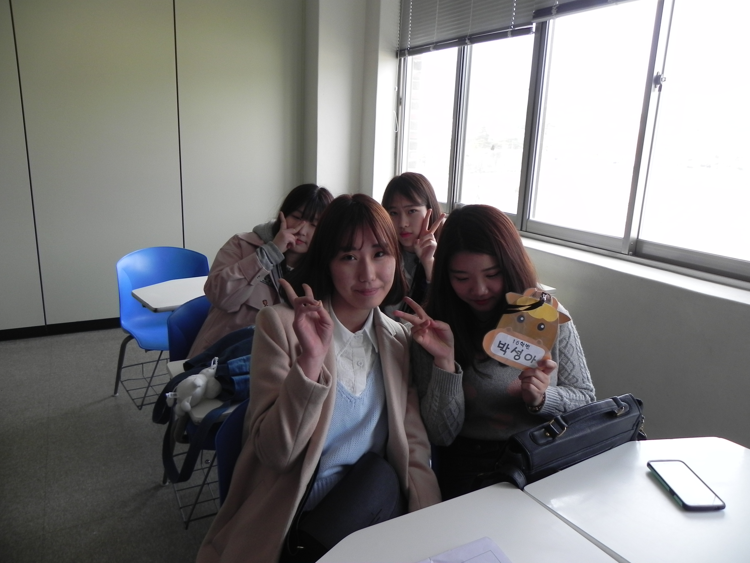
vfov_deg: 53.1
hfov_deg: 67.3
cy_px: 282
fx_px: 563
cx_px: 375
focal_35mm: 26
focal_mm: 4.6
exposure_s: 1/58.4
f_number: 2.8
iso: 160
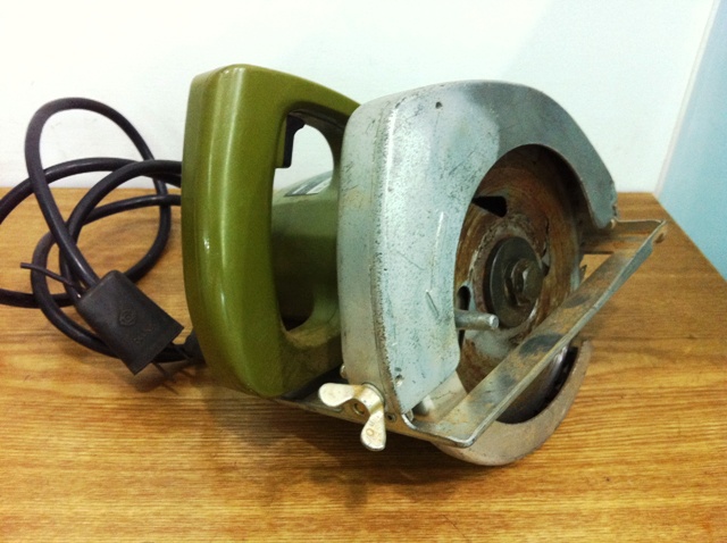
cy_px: 272
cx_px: 364
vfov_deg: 40.6
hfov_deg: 52.7
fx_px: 734
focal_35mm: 35
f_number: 2.8
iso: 320
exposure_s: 1/17
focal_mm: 3.85
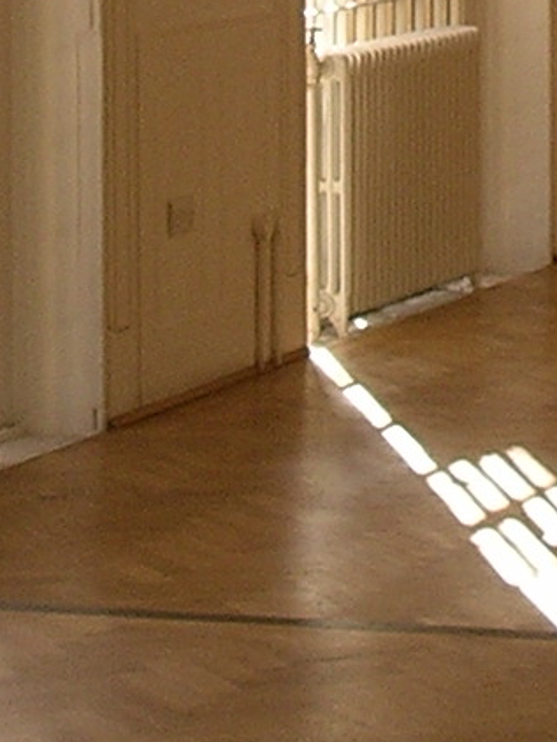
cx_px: 615
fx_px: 4865
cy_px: -297
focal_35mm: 227
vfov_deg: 8.6
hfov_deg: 6.5
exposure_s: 1/117
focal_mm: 7.8
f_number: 2.8
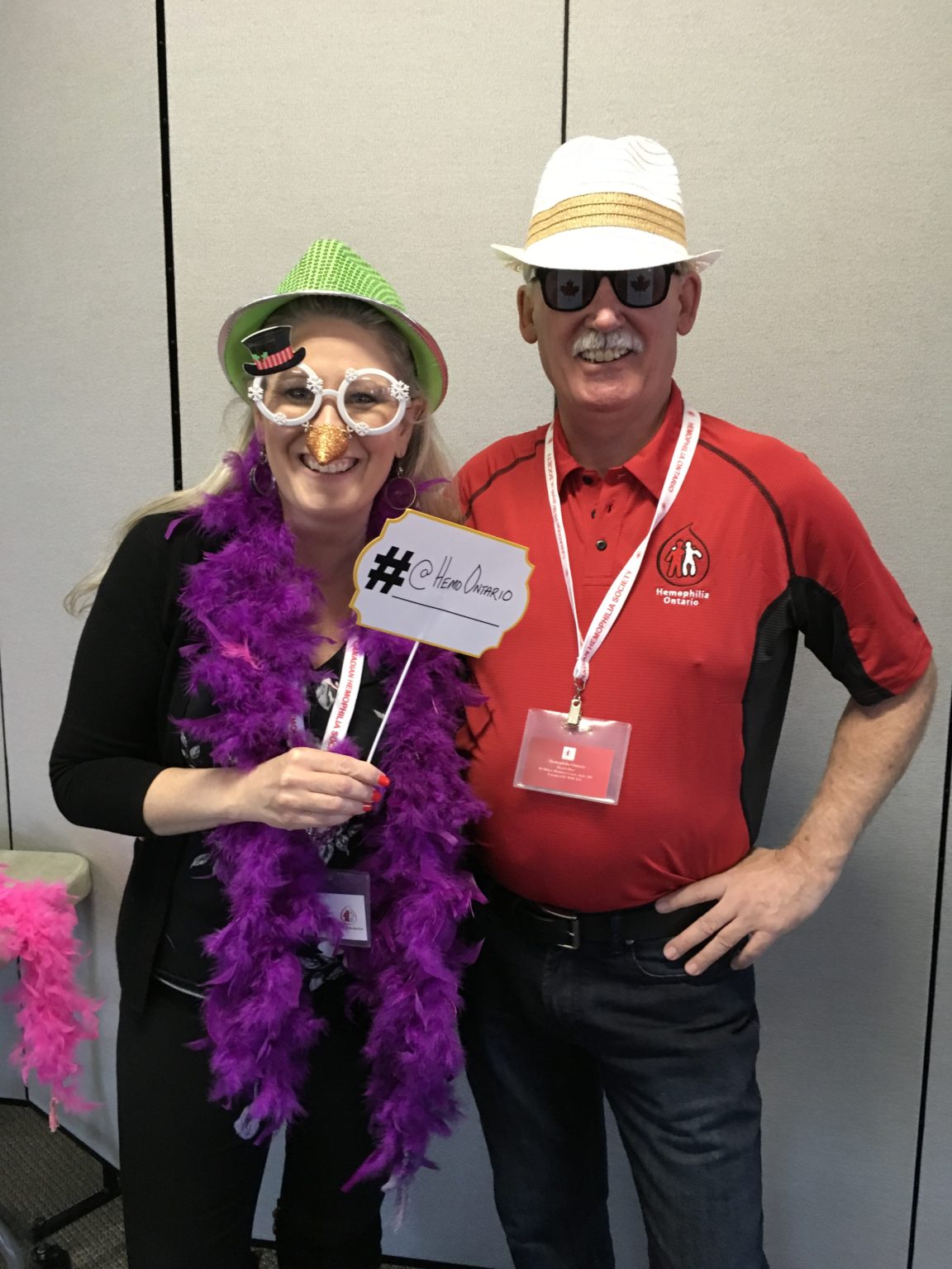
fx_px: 1063
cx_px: 476
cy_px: 634
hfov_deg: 48.2
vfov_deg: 61.7
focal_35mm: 29
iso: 200
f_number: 2.2
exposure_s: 1/24
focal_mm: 4.15
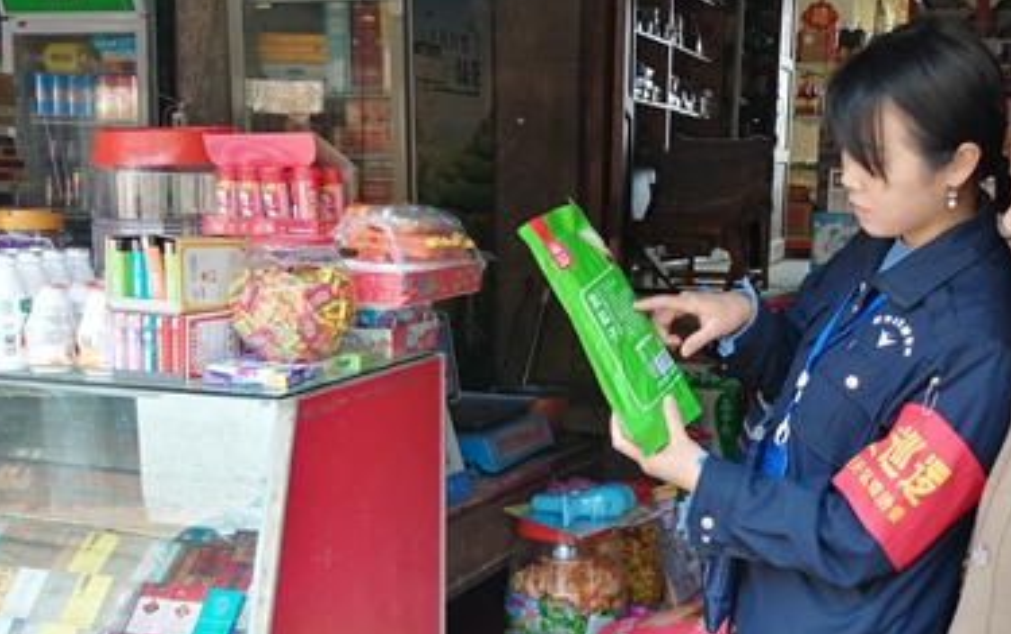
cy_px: 378
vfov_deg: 27.4
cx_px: 634
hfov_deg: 42.3
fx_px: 1296
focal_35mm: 47
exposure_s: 1/60
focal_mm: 3.46
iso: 64
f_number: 1.8
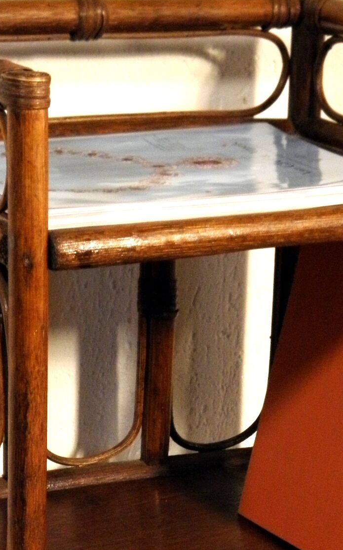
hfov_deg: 9.1
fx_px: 2154
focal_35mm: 144
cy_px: 539
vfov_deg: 14.3
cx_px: 193
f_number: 4.1
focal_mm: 10.6
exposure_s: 1/20
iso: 200
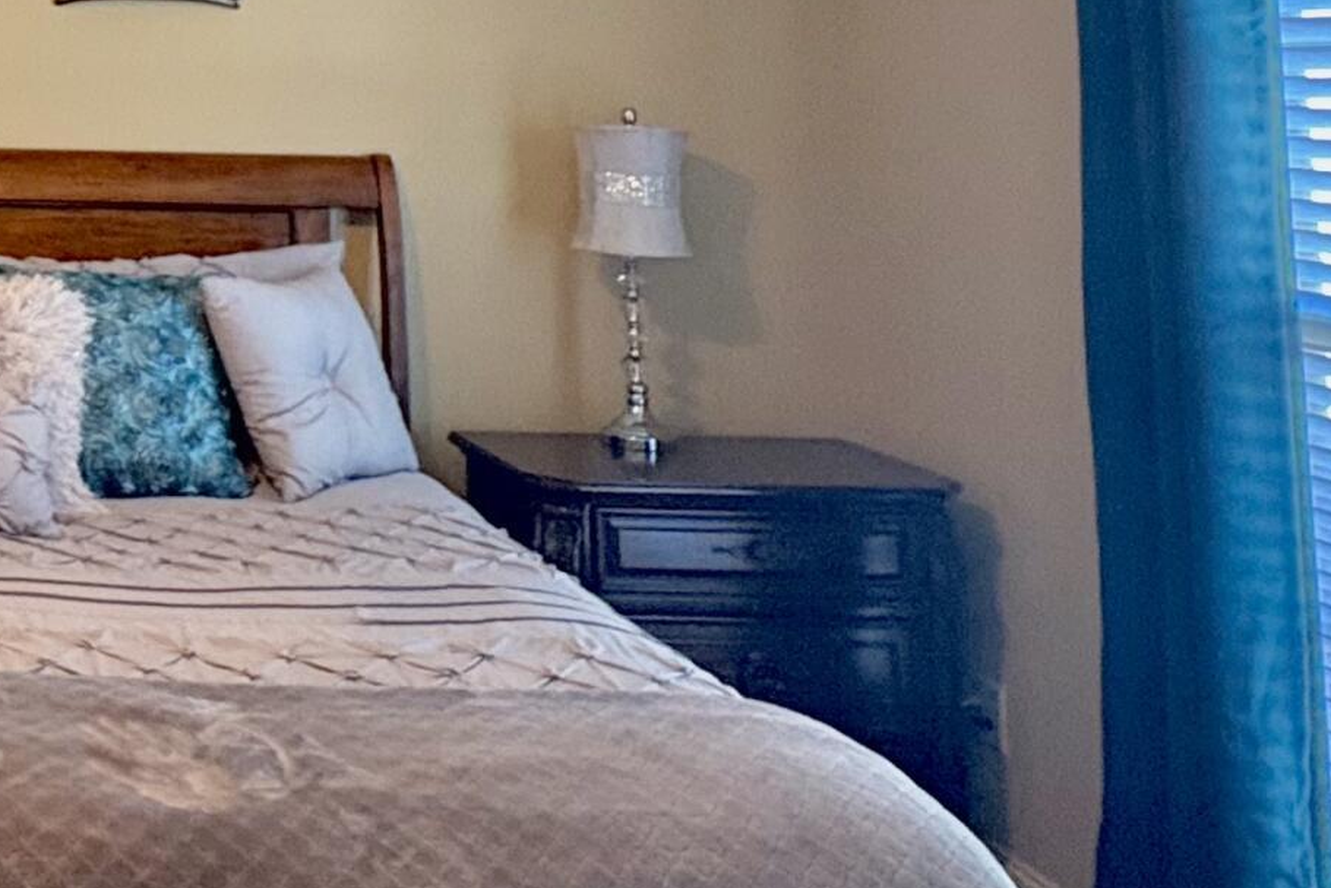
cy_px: -126
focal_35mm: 48
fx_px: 1775
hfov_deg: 34.2
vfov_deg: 25.7
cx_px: -214
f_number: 2.2
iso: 400
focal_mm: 2.22
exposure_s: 1/60
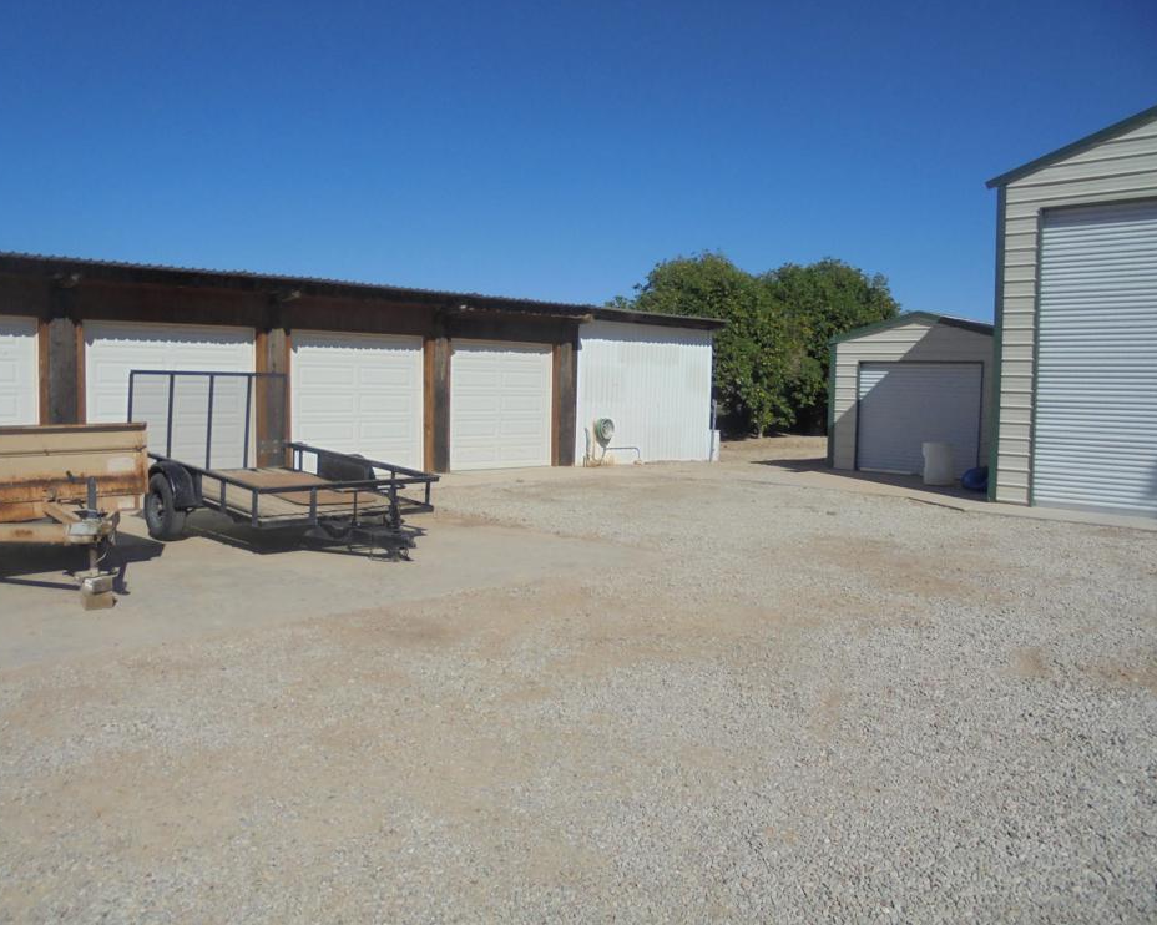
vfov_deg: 51.5
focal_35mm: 28
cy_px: 448
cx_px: 561
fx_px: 959
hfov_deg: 62.2
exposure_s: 1/200
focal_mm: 4.6
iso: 100
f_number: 11.5
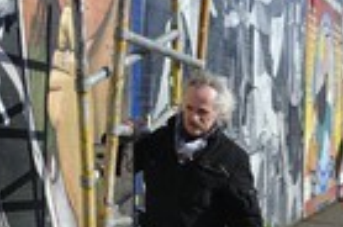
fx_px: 922
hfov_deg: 20.5
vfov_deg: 14.0
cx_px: 6
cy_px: 121
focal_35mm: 97
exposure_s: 1/400
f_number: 13
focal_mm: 32
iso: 400
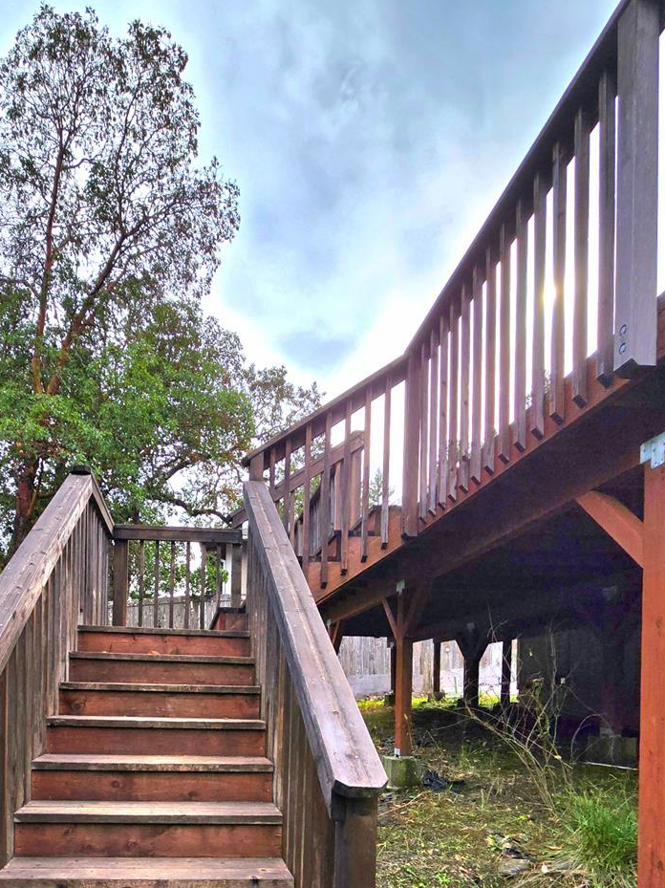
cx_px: 213
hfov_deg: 61.6
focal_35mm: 21
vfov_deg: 71.4
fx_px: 538
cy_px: 704
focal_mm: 2.2
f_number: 2.2
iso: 50
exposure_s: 1/1667
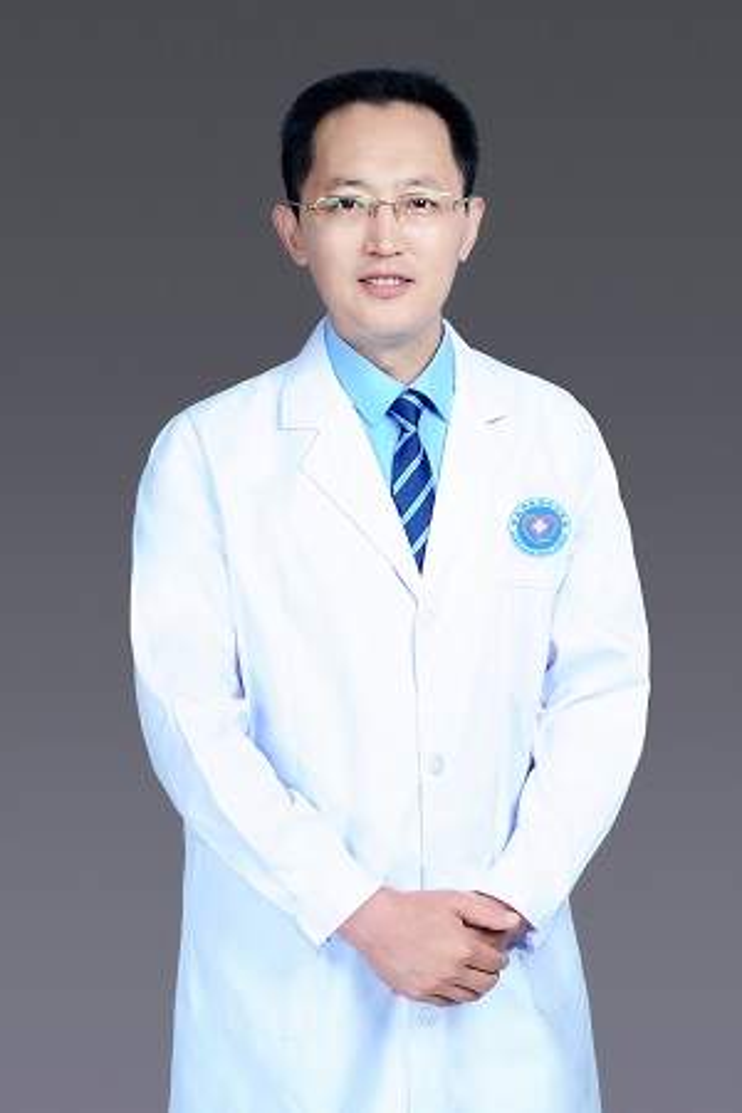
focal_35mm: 50
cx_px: 371
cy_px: 556
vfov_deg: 39.6
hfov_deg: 27.0
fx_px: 1546
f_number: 9
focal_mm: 50
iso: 200
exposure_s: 1/160
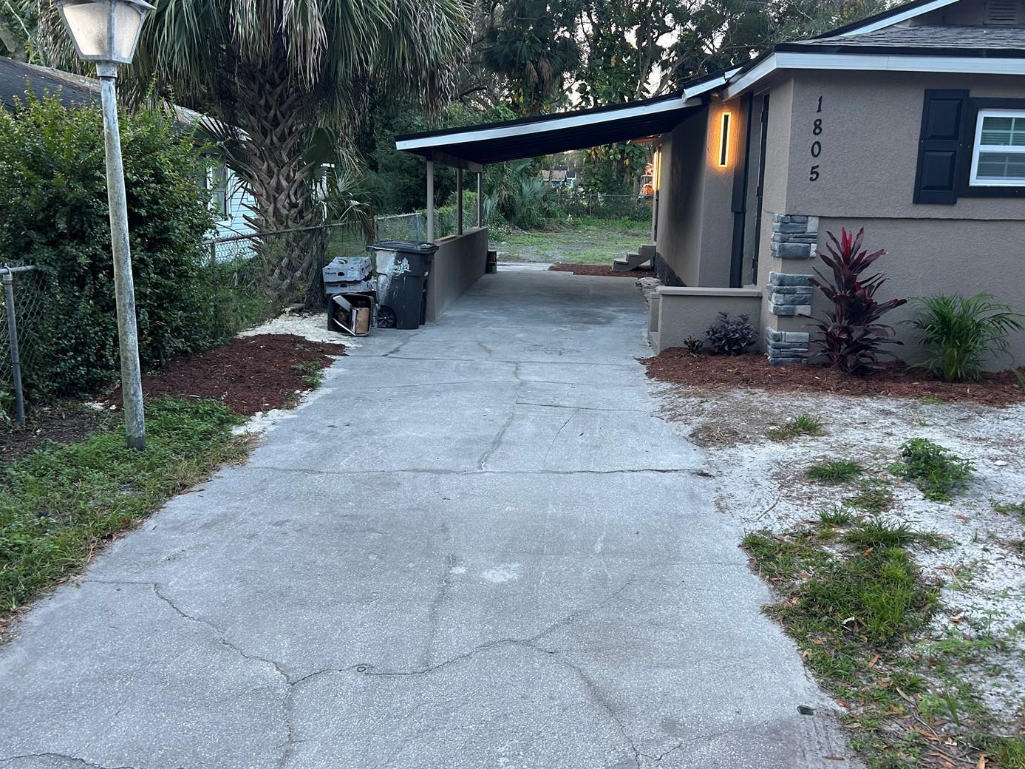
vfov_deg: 46.8
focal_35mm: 30
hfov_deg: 59.9
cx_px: 545
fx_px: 888
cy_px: 361
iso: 80
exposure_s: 1/121
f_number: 1.5
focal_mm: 5.7
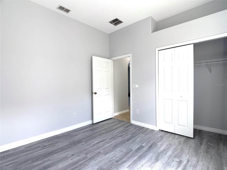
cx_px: 114
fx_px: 157
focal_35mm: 24
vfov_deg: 56.8
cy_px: 85
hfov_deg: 71.6
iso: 50
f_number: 1.78
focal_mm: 6.76
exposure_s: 1/210
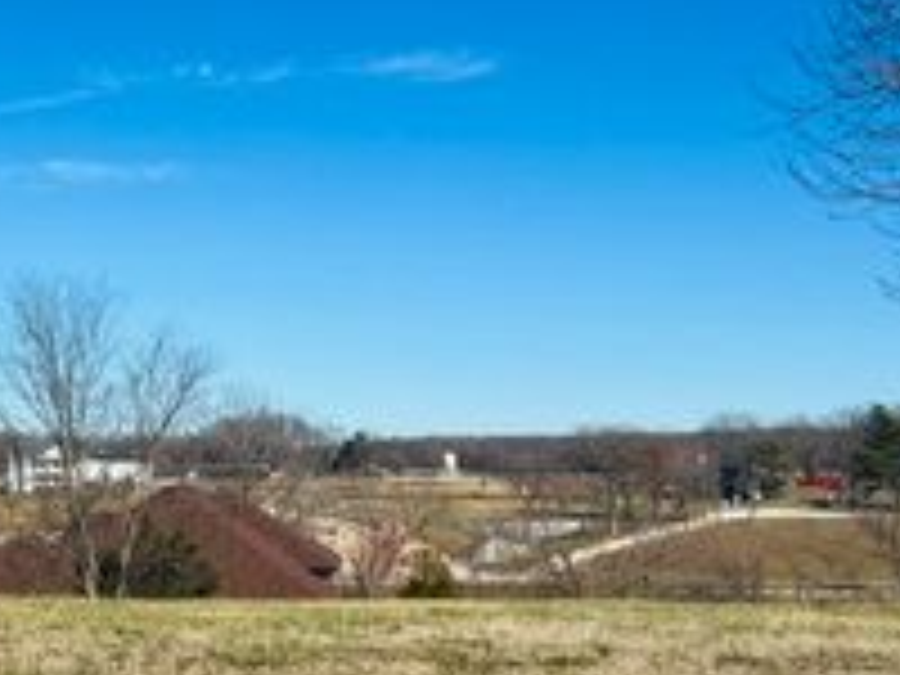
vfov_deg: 22.6
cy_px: 313
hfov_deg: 27.2
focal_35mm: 65
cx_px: -99
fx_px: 1690
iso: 50
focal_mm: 5.7
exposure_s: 1/6993
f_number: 1.5
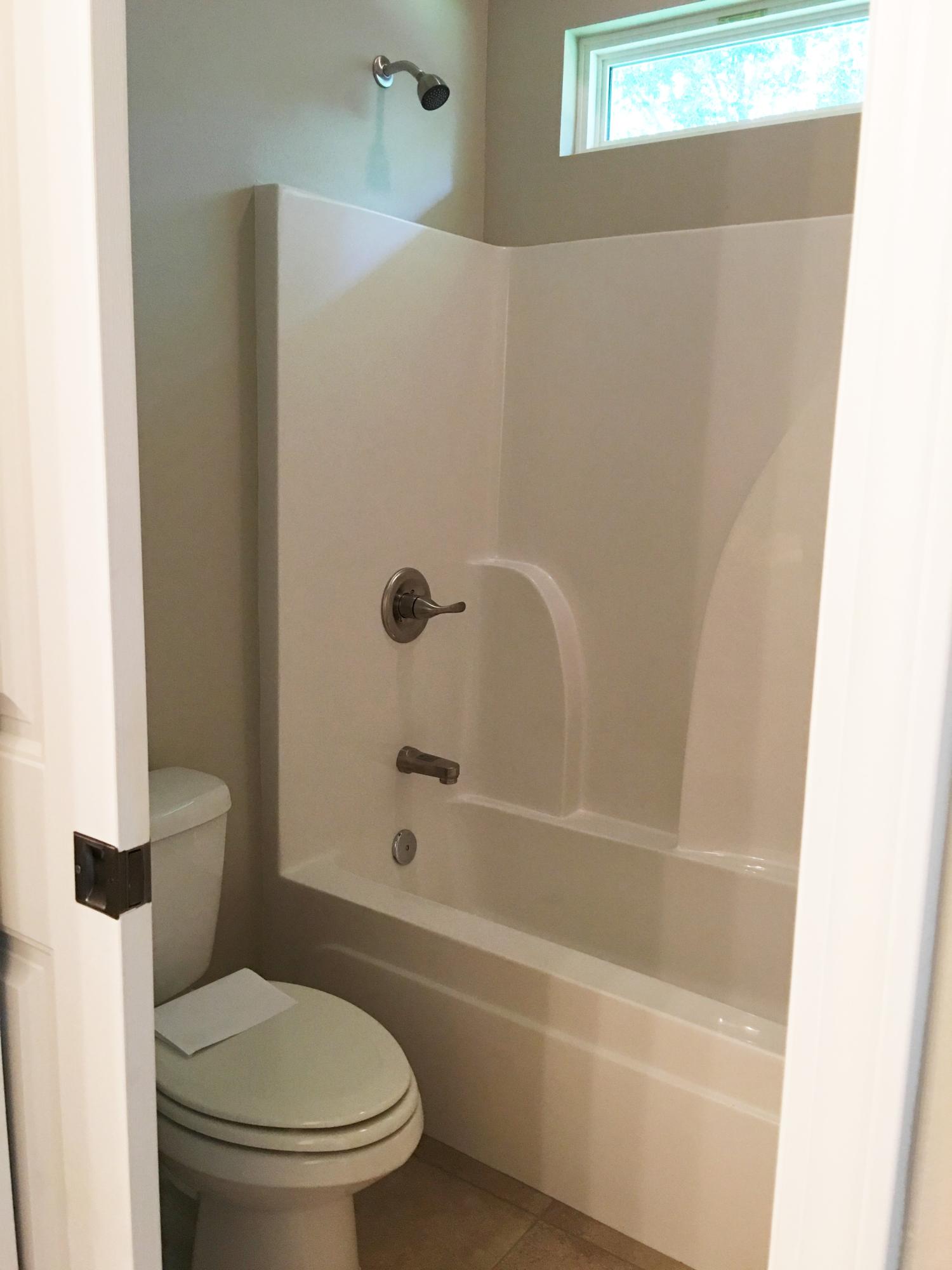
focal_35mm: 29
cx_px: 476
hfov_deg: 48.2
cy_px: 635
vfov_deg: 61.7
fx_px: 1063
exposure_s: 1/15
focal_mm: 4.15
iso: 80
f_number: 2.2
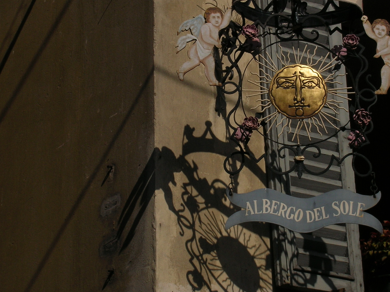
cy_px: 111
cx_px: 244
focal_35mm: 133
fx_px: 1497
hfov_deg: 14.8
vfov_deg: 11.1
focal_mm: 17.1
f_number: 8.2
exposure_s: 1/502
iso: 50
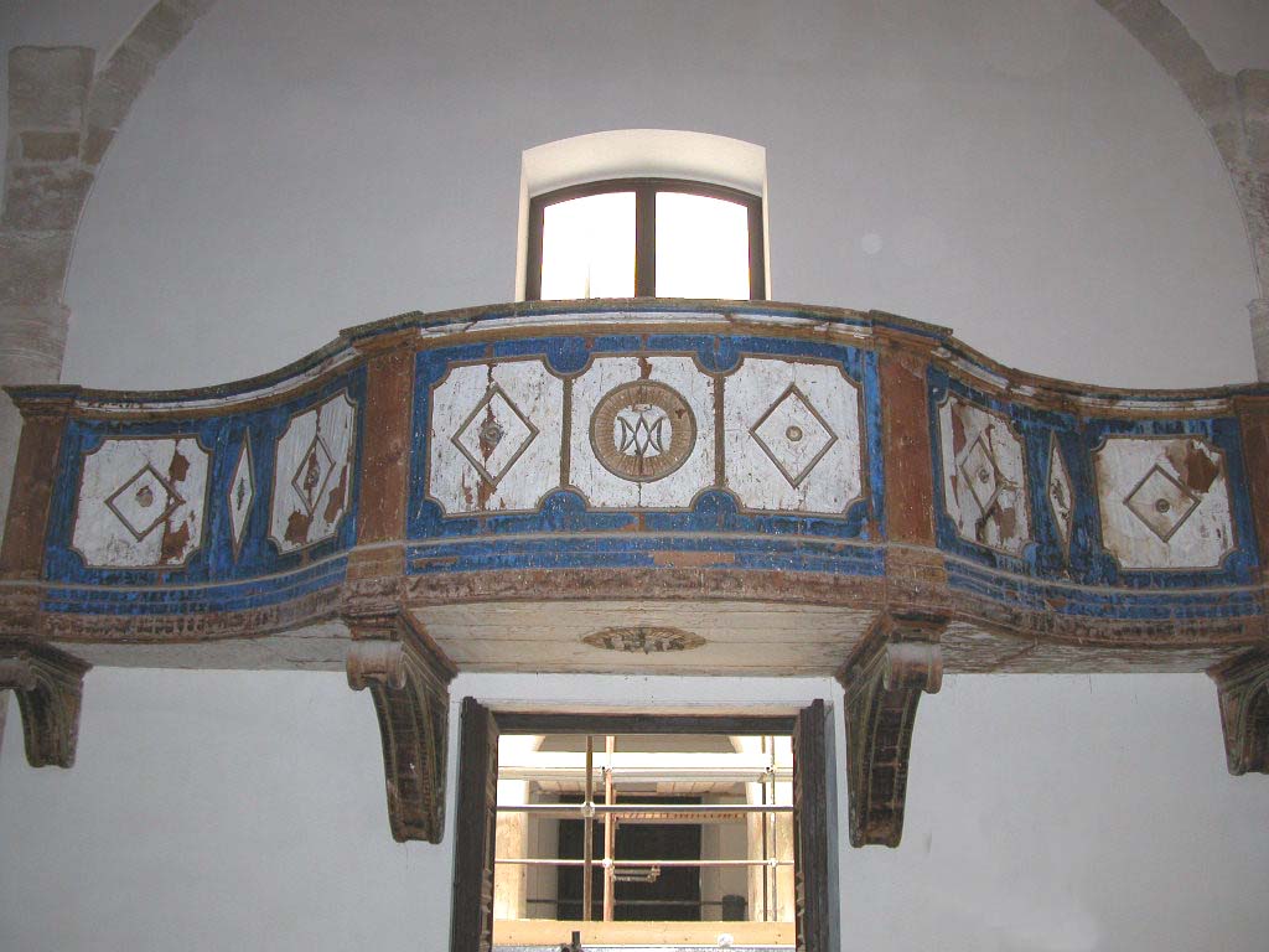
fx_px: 1283
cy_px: 476
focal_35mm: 35
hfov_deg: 52.6
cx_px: 634
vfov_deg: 40.7
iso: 200
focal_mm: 8.9
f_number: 2.8
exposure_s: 1/60
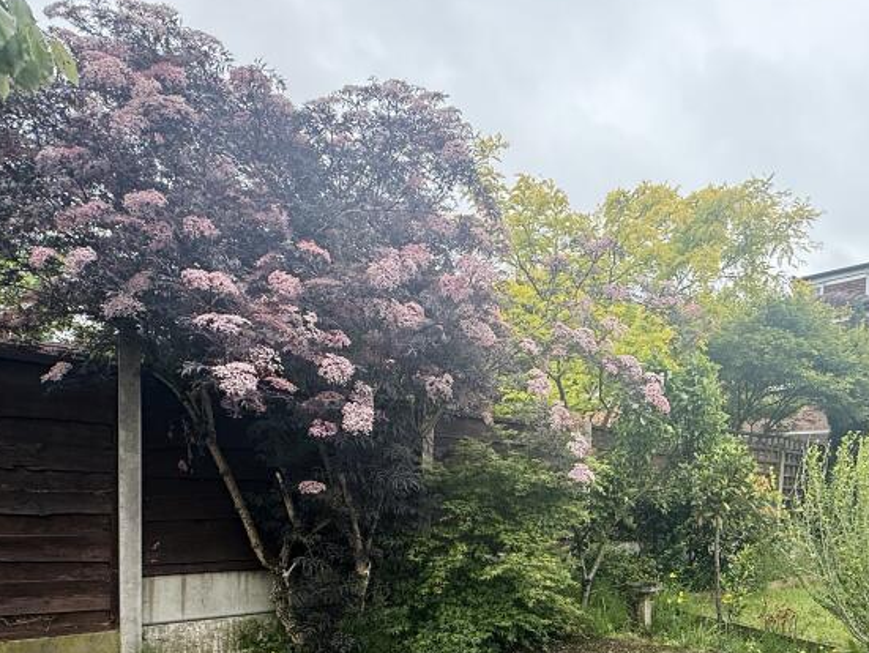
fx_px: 653
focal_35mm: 26
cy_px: 532
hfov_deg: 65.1
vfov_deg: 49.7
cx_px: 595
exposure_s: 1/288
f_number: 2.2
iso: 64
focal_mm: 2.22
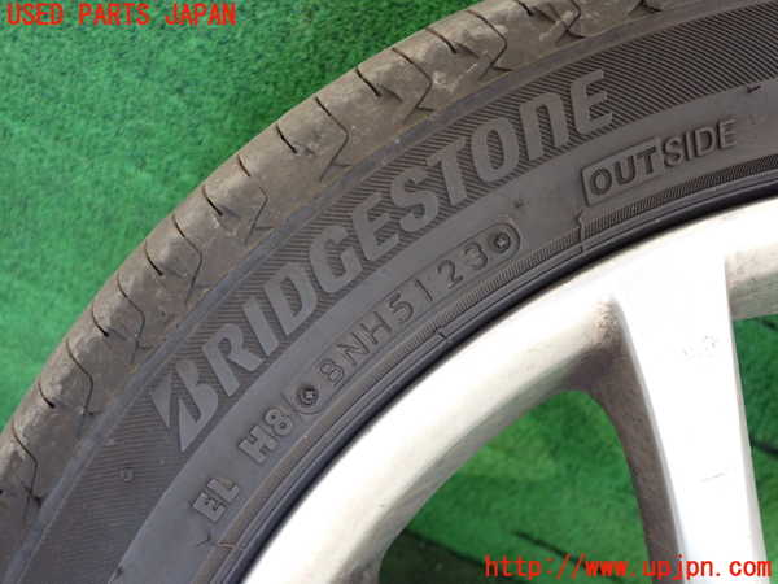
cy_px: 292
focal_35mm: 36
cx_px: 389
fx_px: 809
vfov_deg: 39.7
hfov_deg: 51.4
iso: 500
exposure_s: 1/125
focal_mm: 6.37
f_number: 2.5
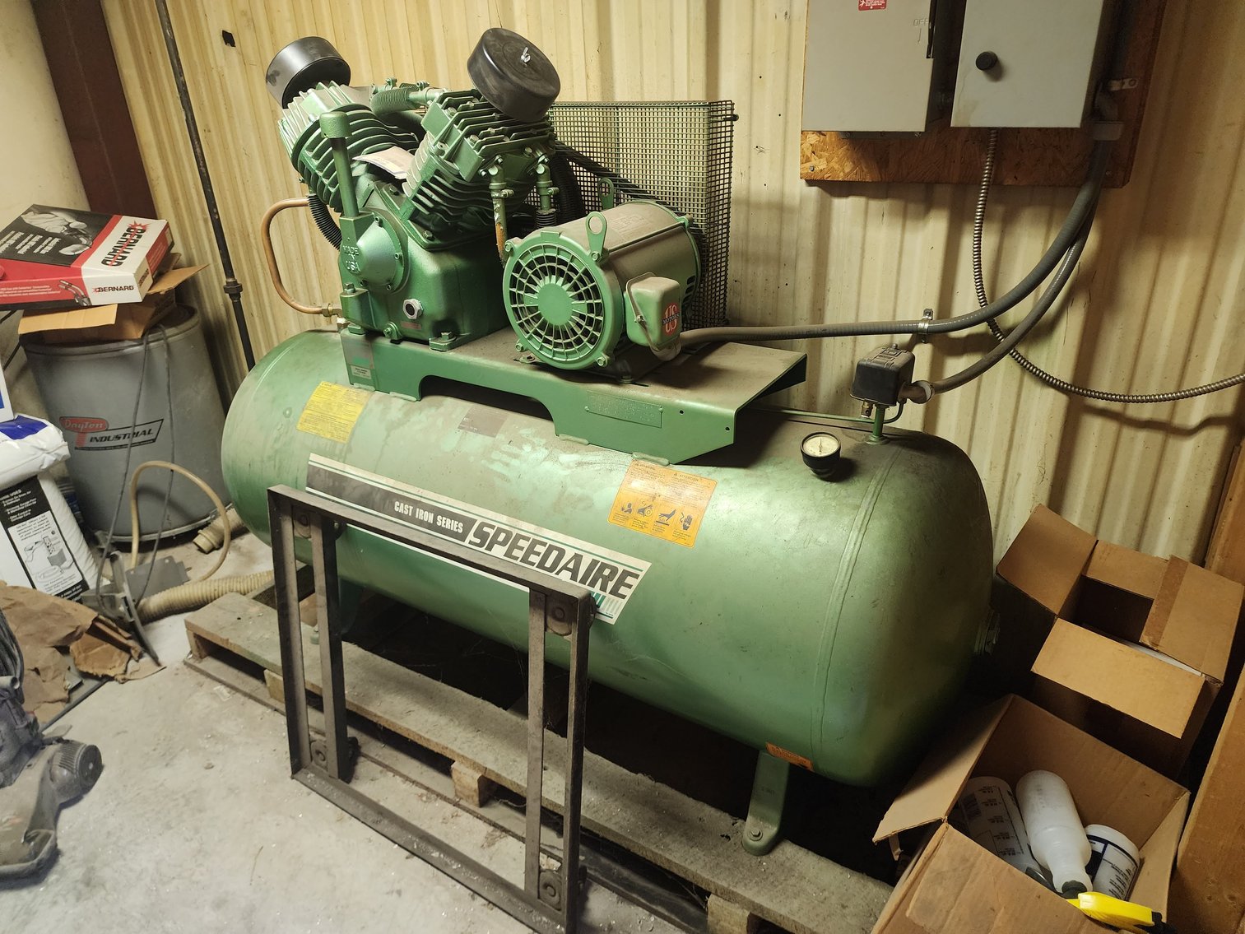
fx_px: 827
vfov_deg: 58.9
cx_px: 622
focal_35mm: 23
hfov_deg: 73.9
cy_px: 467
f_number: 1.8
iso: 500
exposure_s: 1/60
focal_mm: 6.4
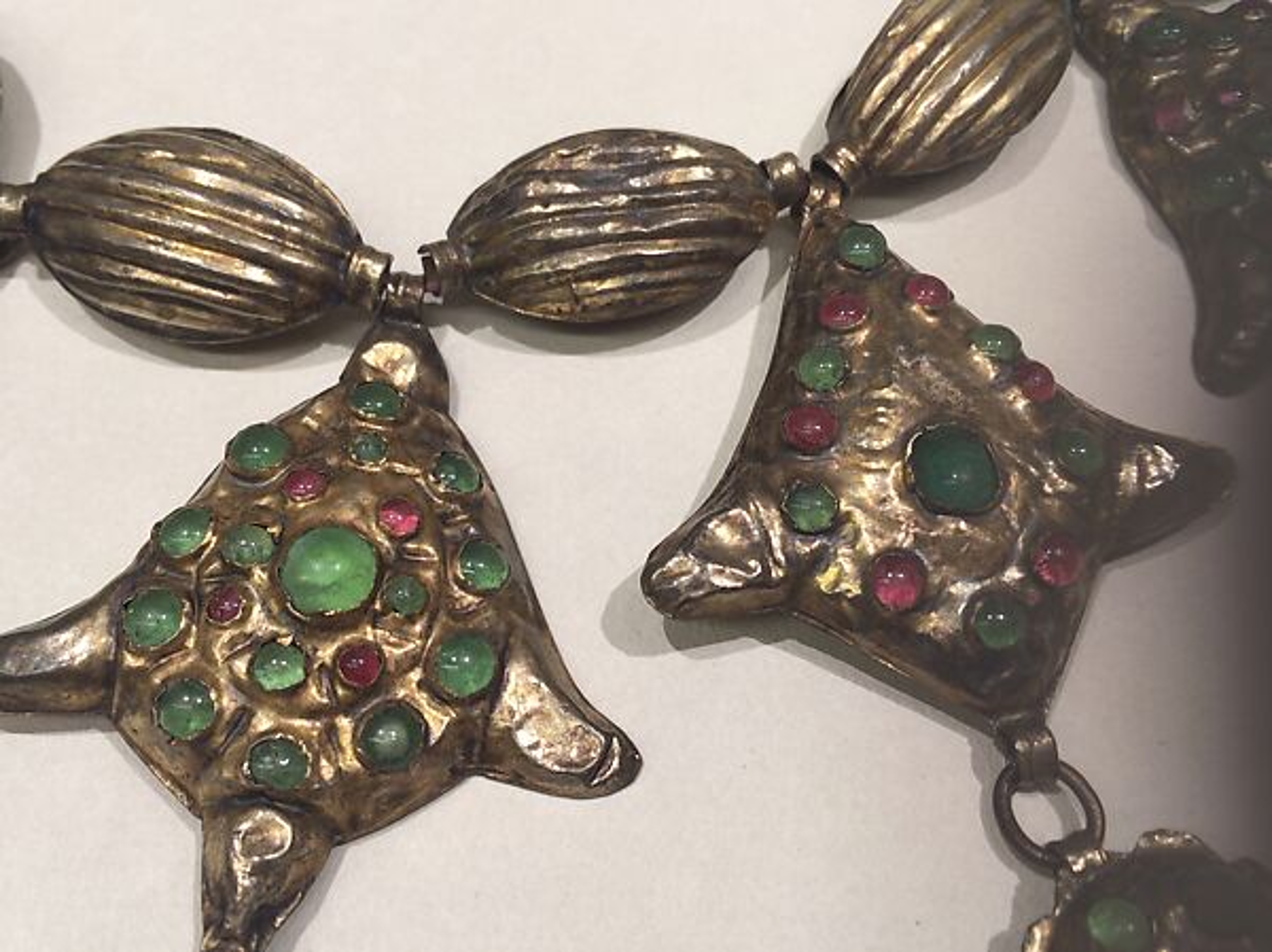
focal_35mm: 29
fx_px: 1065
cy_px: 476
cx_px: 636
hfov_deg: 61.7
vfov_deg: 48.2
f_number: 2.2
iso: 40
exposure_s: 1/40
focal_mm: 4.15
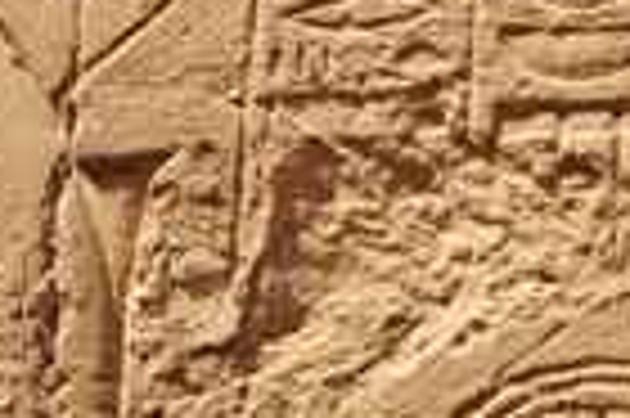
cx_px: 734
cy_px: -38
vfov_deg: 2.5
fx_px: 9666
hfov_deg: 3.7
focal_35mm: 553
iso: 800
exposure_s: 1/400
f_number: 16
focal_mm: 155
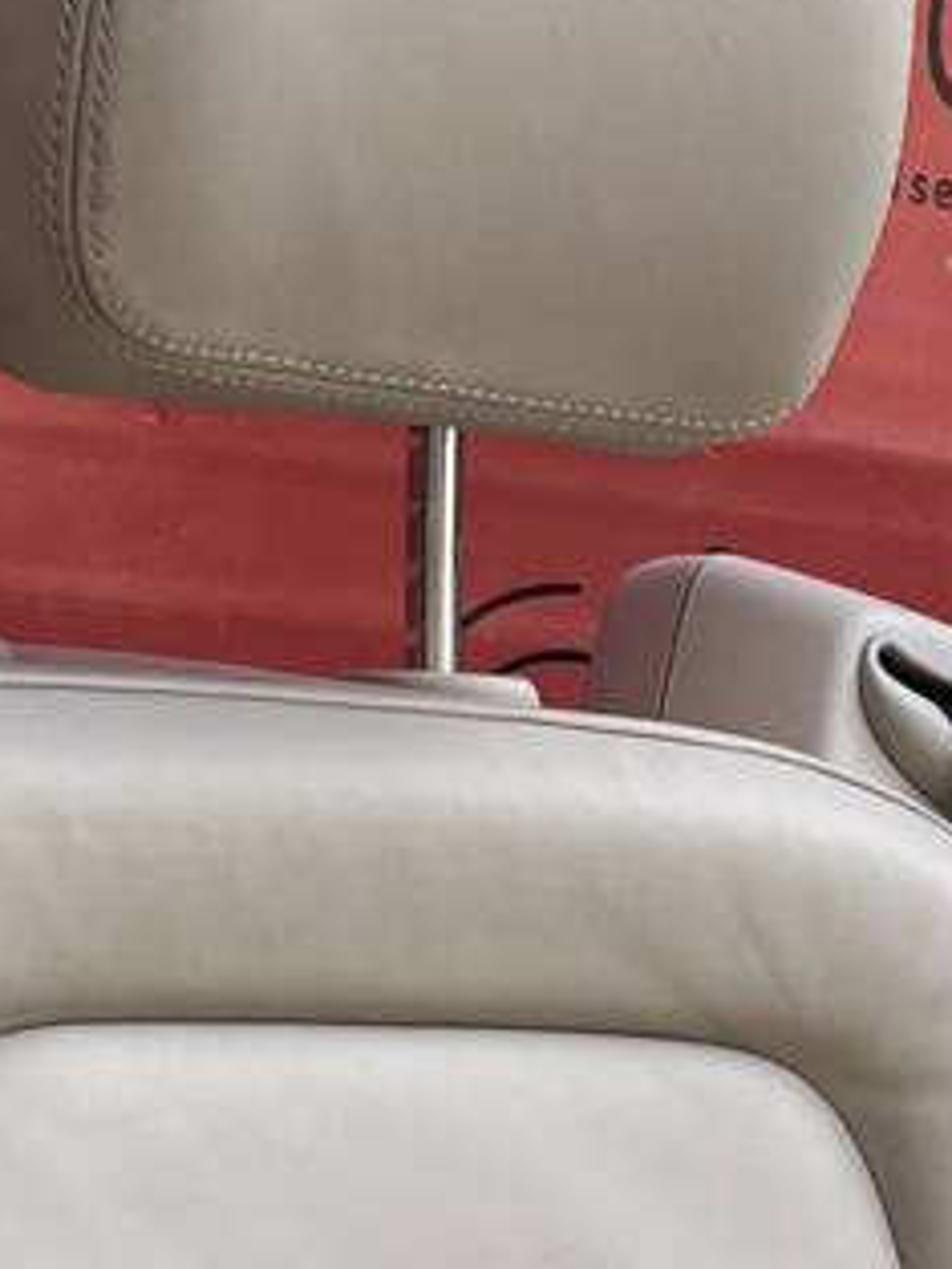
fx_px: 4874
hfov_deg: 10.9
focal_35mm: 133
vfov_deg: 13.1
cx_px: 1256
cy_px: 2437
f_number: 1.6
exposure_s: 1/437
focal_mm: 5.1
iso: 50
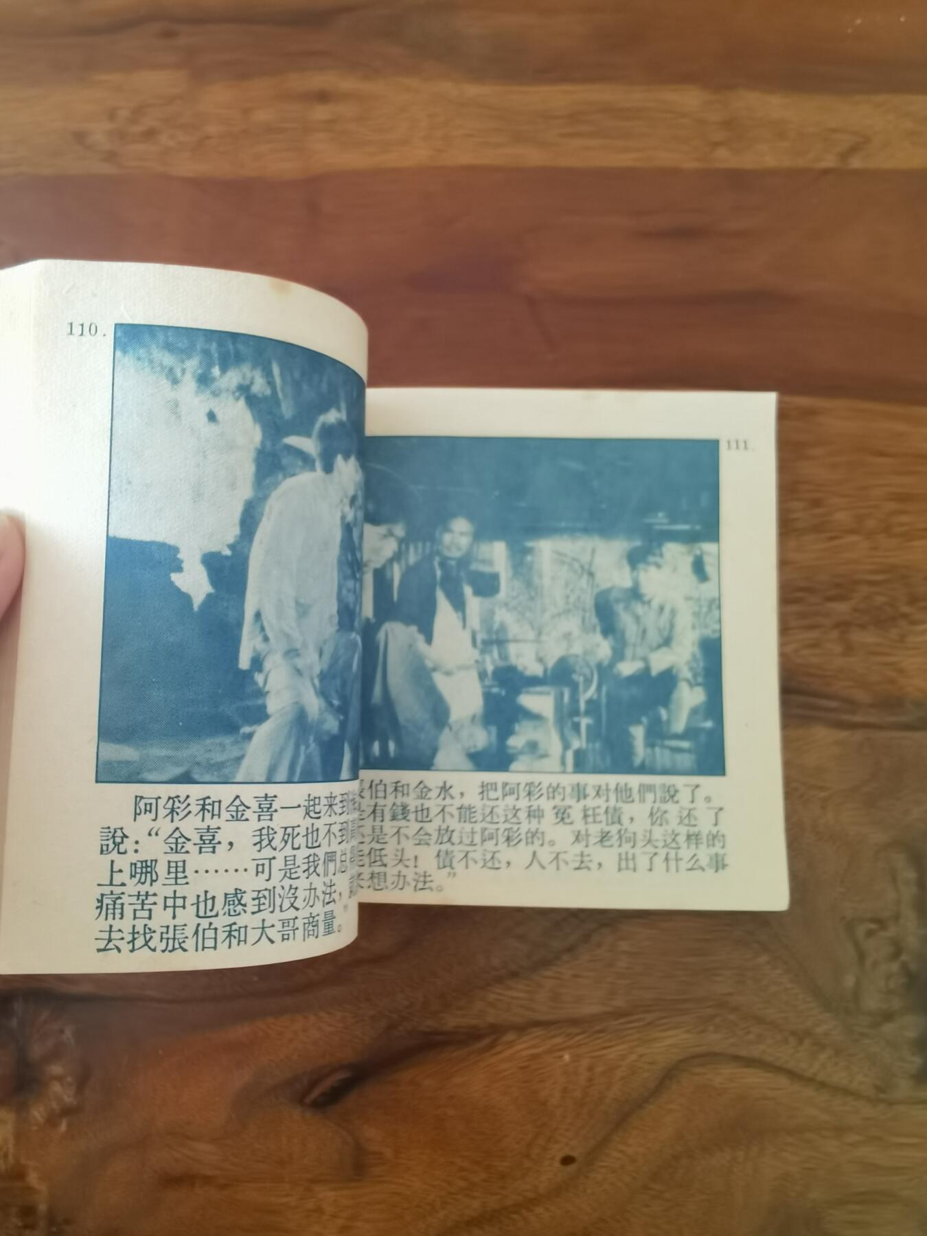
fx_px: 964
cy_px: 618
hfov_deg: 51.4
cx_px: 464
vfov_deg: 65.3
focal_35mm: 27
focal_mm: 2.26
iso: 320
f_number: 2.2
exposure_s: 1/25
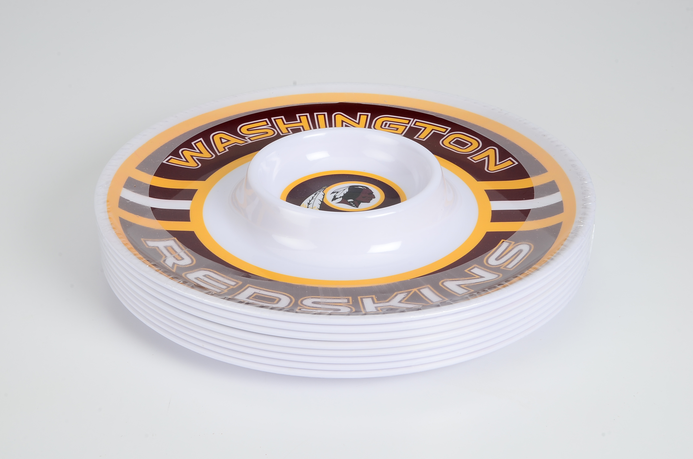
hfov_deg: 29.9
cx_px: 346
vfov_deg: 20.1
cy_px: 230
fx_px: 1297
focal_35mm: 68
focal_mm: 45
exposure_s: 1/160
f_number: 18
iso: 100
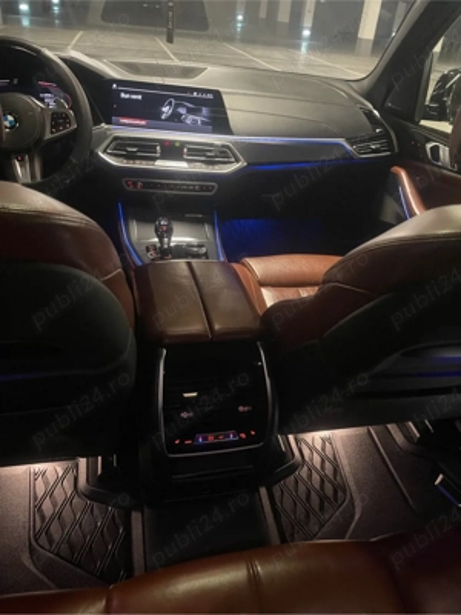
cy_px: 308
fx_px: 444
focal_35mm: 25
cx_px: 230
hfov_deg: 54.9
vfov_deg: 69.4
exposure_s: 1/27
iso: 800
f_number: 1.6
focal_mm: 5.1
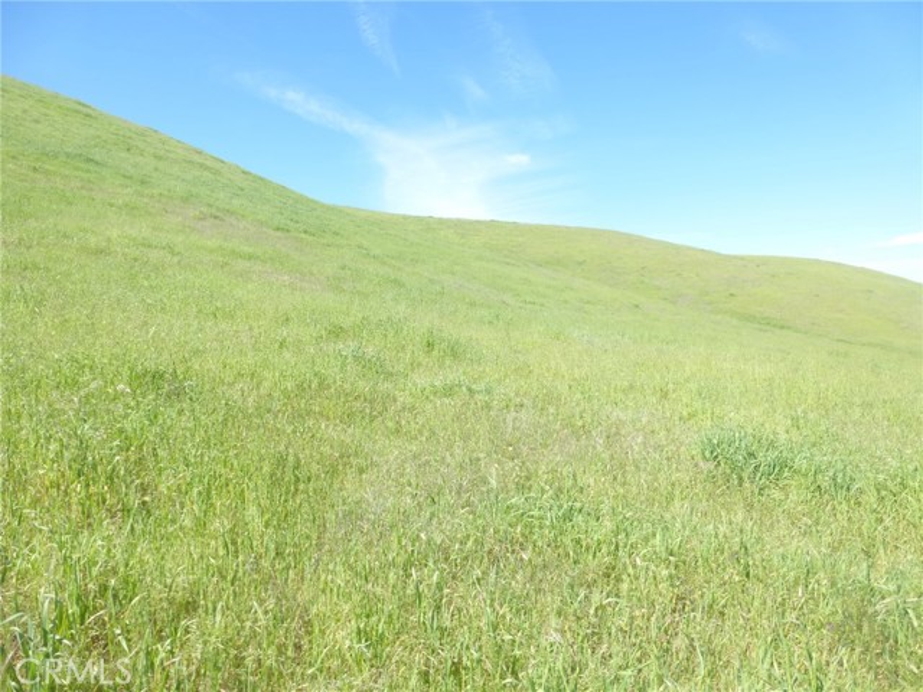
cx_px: 462
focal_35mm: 24
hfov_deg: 71.6
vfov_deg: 56.8
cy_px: 346
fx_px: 640
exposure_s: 1/400
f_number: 4
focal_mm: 4.3
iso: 100
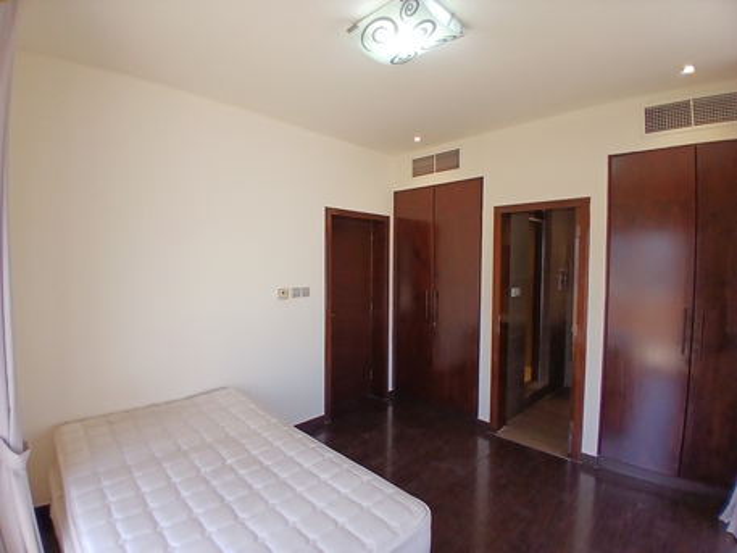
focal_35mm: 17
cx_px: 368
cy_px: 276
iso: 50
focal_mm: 1.4
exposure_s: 1/50
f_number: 2.2
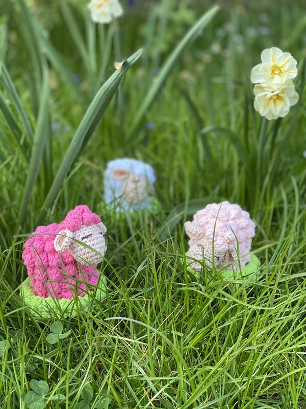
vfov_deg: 36.8
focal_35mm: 52
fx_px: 613
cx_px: 153
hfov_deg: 28.0
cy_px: 204
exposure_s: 1/122
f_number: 2
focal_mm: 6
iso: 40
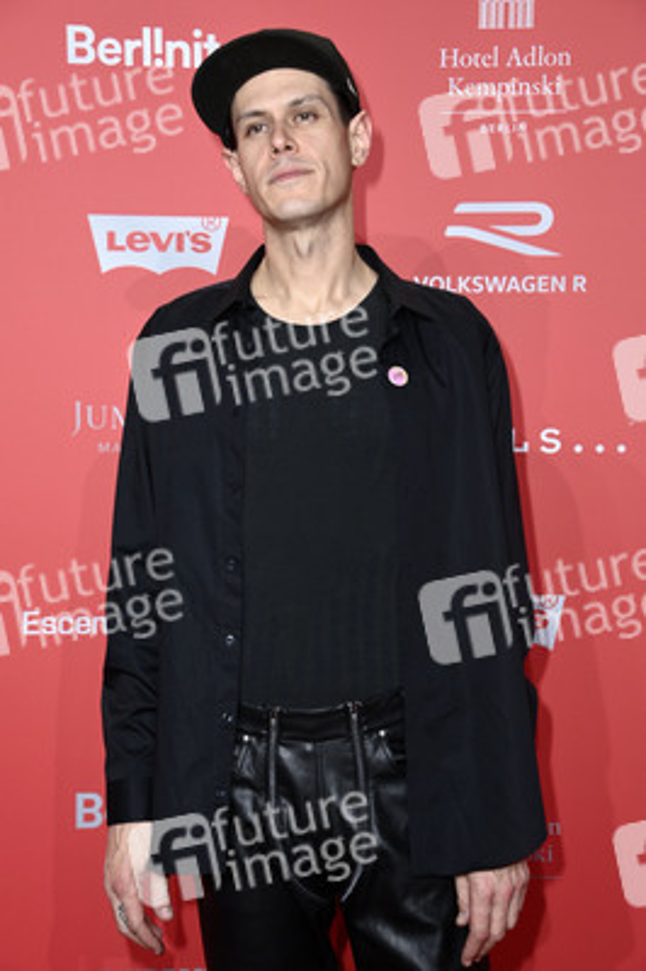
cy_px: 486
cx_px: 323
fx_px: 1941
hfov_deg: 18.9
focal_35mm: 72
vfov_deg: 28.1
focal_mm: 72
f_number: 5.6
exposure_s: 1/250
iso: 1000
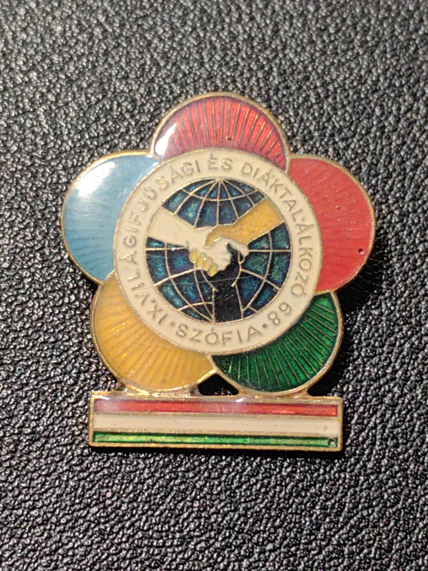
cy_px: 286
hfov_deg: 17.2
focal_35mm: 86
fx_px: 1418
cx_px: 214
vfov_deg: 22.8
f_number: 2
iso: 125
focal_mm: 5.75
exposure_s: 1/100
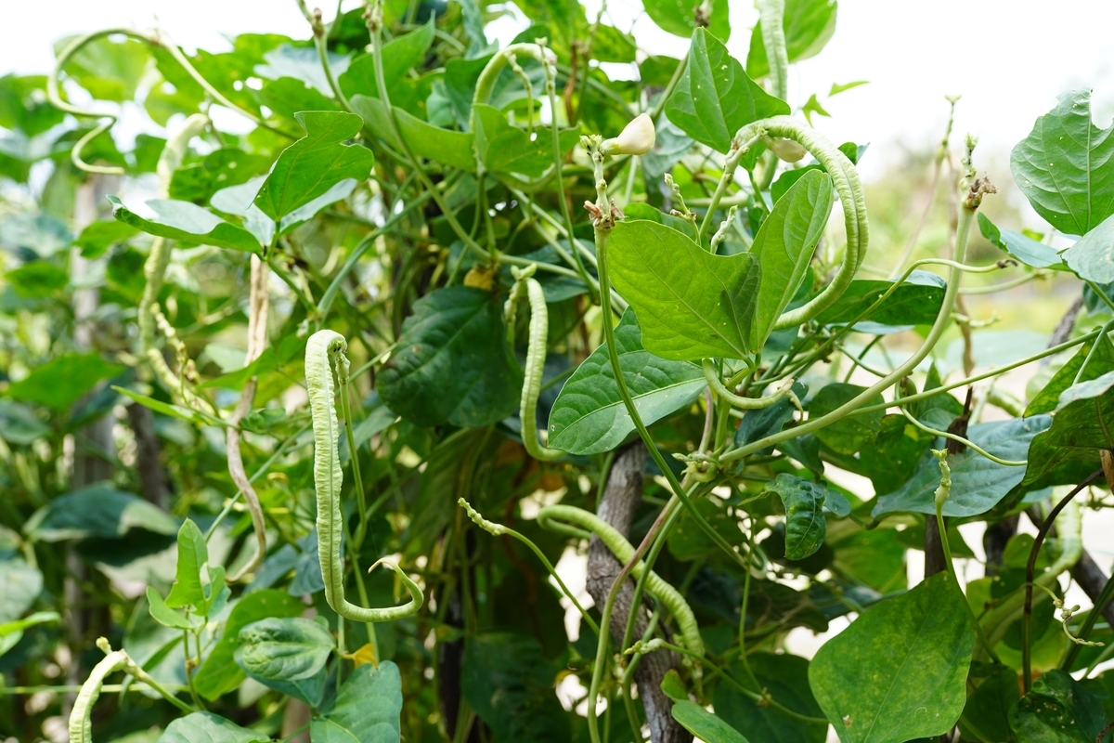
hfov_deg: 54.4
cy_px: 372
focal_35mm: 35
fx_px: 1083
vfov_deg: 37.9
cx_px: 557
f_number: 4.5
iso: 800
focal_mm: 35
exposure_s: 1/1000
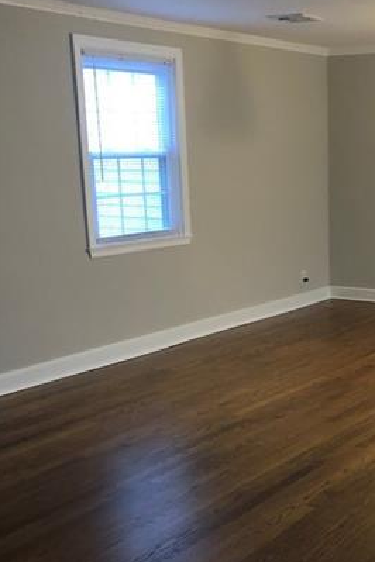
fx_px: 875
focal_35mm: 56
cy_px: 368
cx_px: 333
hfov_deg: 23.6
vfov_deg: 35.3
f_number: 1.8
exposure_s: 1/15
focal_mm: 3.99
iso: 80
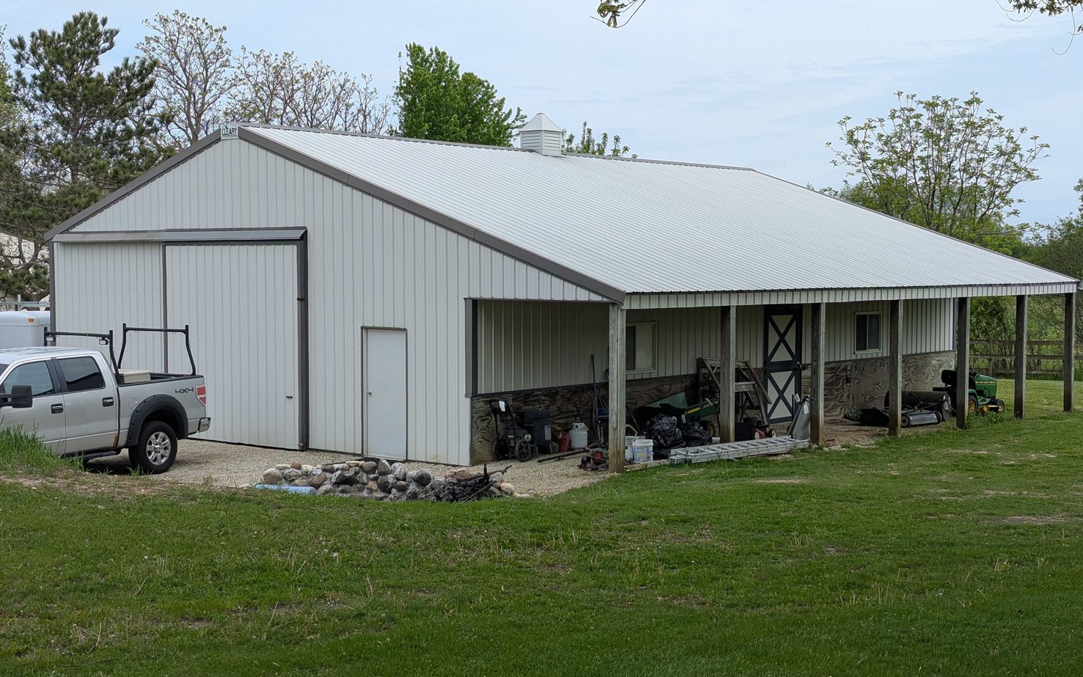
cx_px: 546
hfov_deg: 38.9
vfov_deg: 24.9
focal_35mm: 52
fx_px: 1535
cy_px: 339
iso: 48
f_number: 1.85
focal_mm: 6.81
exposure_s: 1/1689
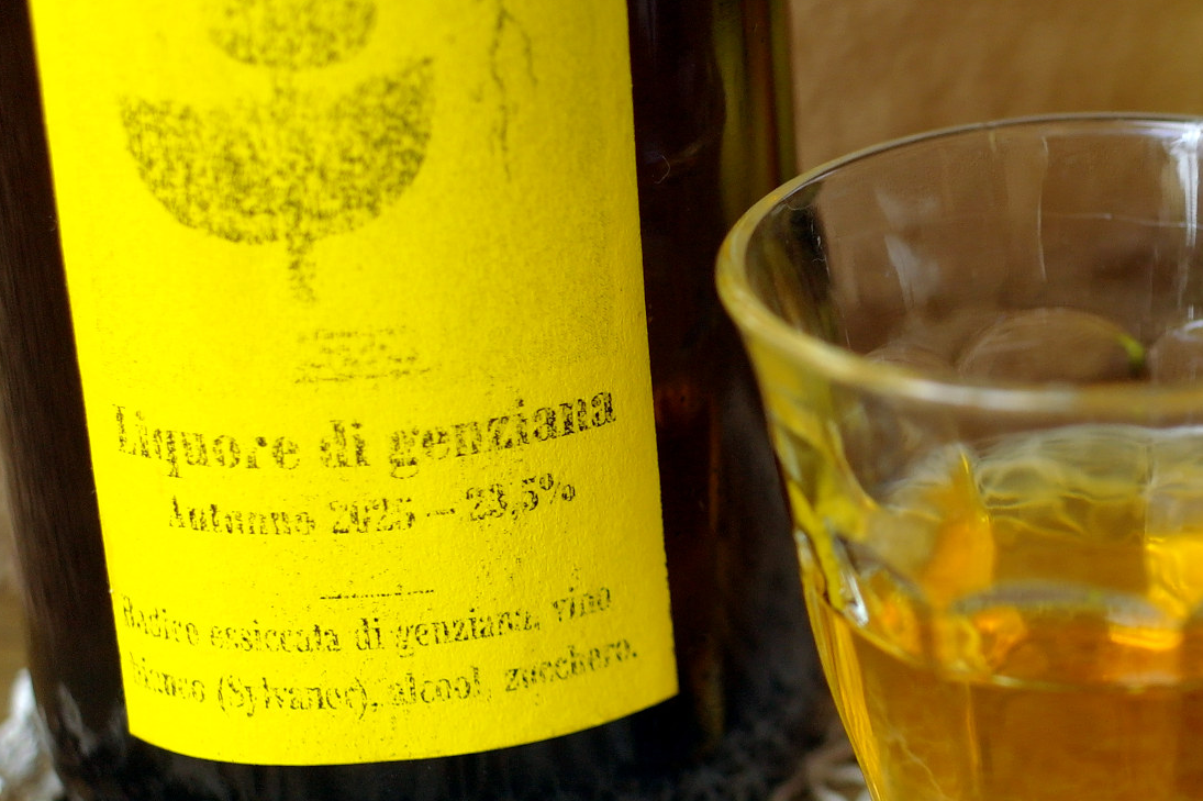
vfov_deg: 13.0
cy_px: 397
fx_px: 3507
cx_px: 1033
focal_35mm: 105
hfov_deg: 19.2
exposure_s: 1/80
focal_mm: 30
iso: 200
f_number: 2.2
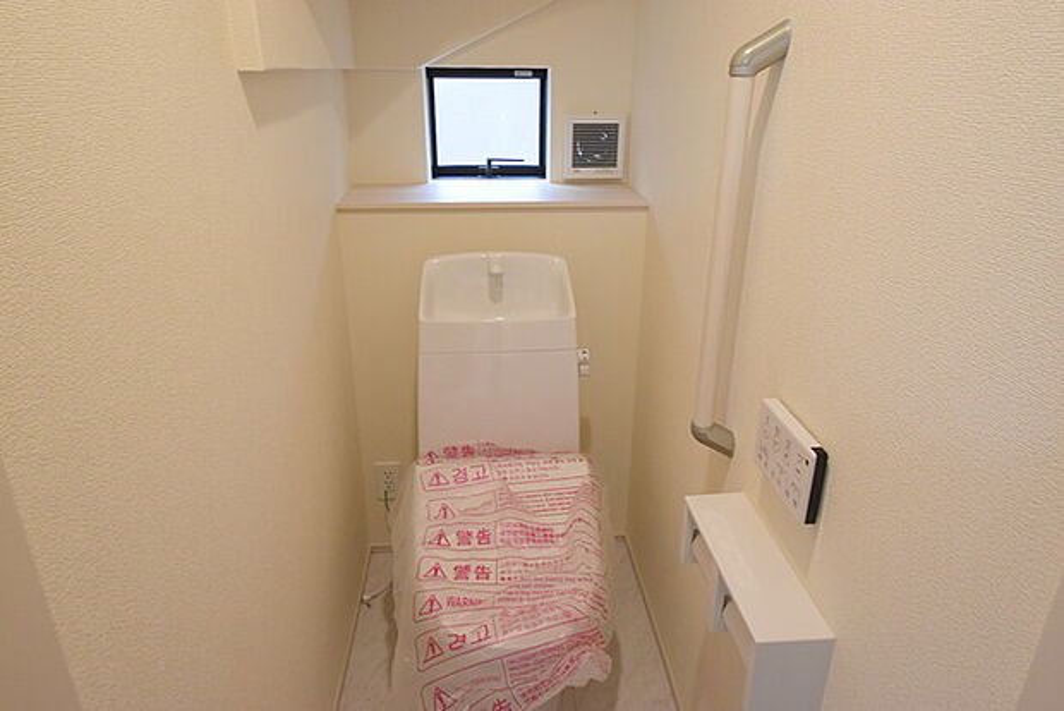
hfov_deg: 73.7
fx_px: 710
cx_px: 532
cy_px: 356
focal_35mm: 24
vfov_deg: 53.2
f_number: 5.6
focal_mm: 16
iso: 1250
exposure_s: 1/60
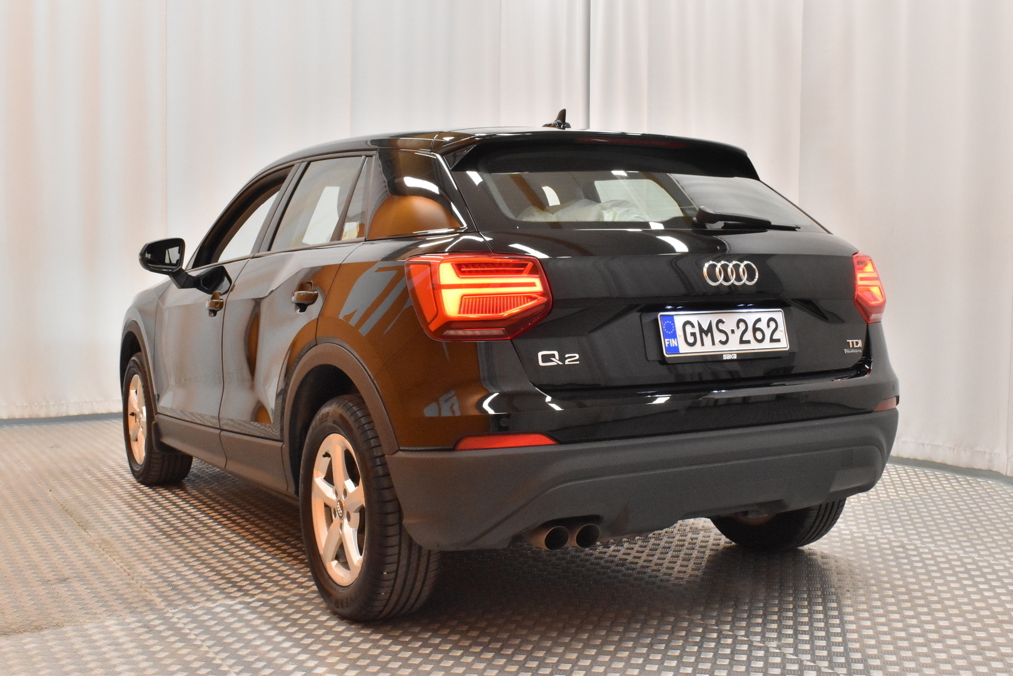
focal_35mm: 40
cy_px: 338
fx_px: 1140
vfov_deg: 33.0
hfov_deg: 47.9
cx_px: 506
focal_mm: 27
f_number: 20
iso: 3200
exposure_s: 1/30
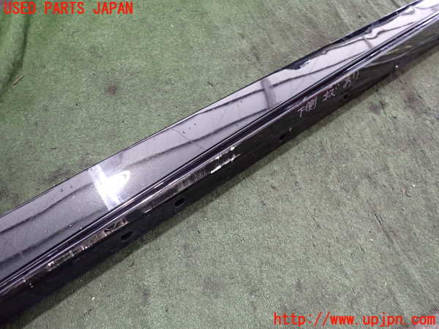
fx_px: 317
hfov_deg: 69.4
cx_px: 220
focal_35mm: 25
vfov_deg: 54.9
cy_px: 164
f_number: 2
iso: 500
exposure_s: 1/30
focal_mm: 4.5
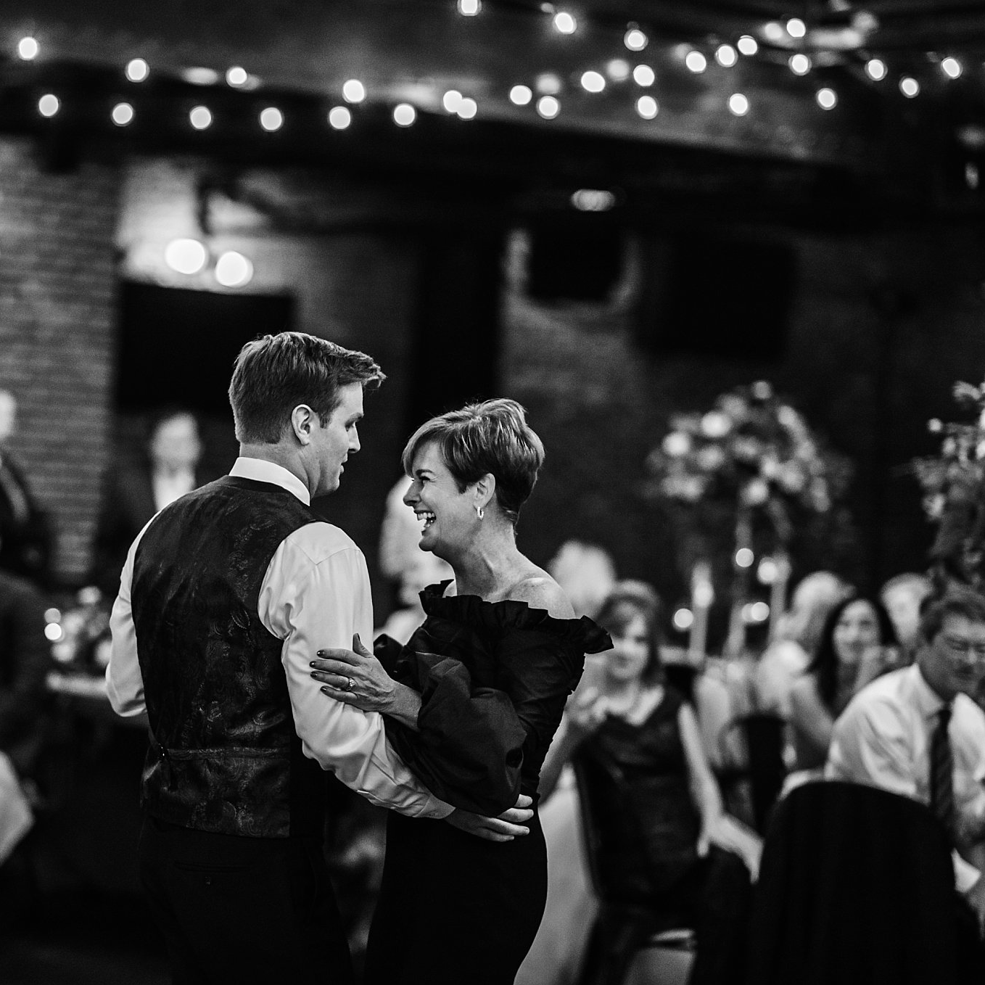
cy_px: 490
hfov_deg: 16.0
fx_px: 3509
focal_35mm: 109
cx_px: 384
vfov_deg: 16.0
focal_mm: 85
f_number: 1.8
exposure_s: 1/250
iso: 1600
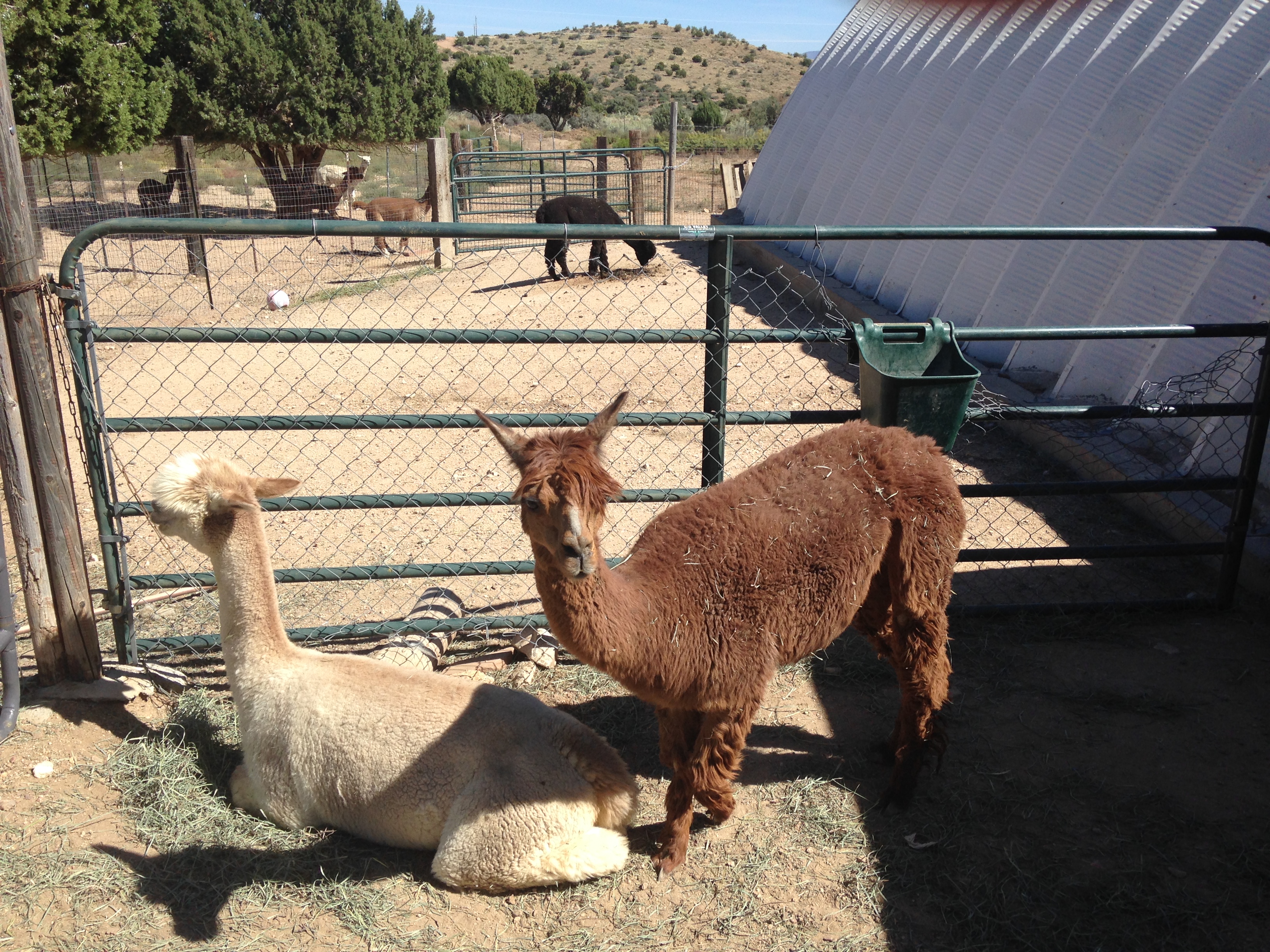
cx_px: 635
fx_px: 1211
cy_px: 476
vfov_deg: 42.9
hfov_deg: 55.4
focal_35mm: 33
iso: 50
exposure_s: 1/1391
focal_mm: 4.12
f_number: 2.4
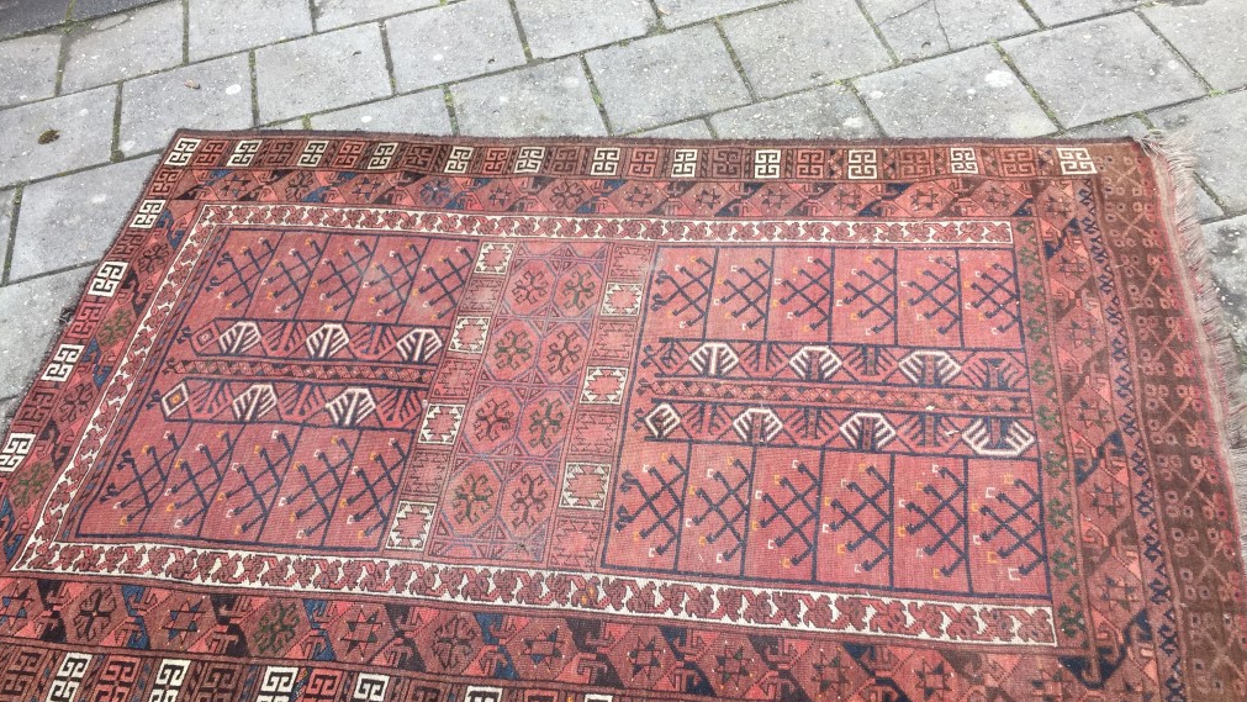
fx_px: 1058
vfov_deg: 36.6
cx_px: 618
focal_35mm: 32
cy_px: 413
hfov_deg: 61.0
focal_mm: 4.15
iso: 32
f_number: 2.2
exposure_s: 1/179
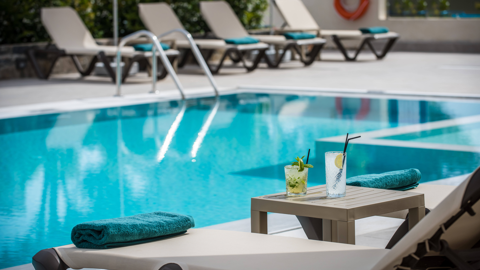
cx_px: 241
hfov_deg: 17.6
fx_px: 1553
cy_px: 131
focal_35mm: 122
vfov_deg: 9.9
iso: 200
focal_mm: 116
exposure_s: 1/1250
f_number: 5.6
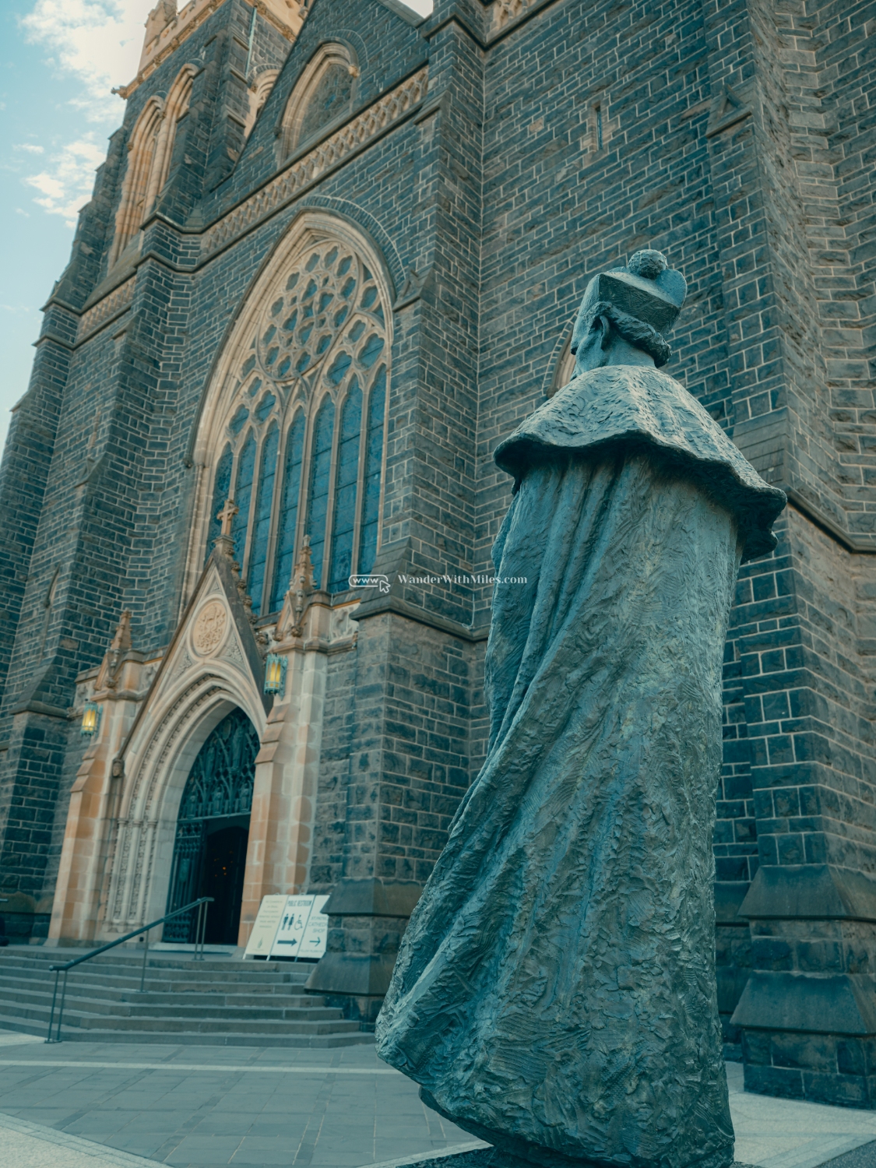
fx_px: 945
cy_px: 584
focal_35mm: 28
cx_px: 438
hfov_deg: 49.7
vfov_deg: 63.4
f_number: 4
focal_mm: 35
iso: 400
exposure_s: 1/200
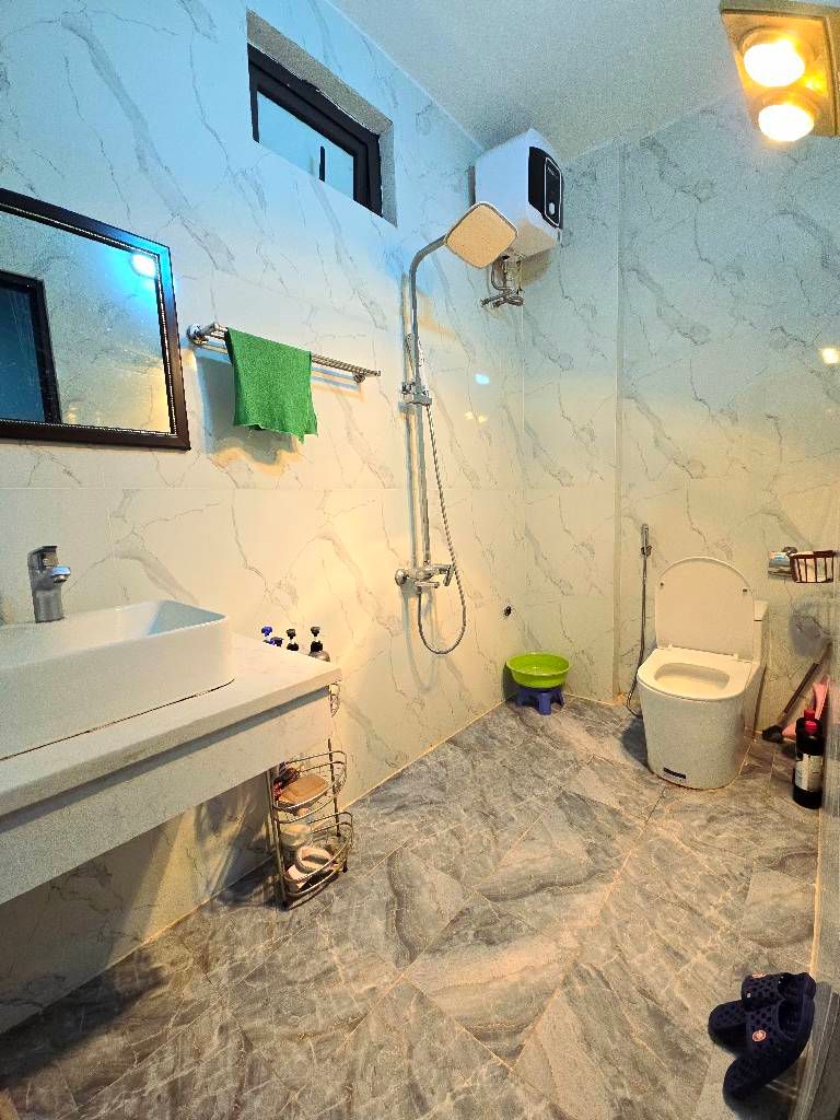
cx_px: 420
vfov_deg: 106.2
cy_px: 560
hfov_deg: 89.9
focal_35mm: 13
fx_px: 421
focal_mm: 2.2
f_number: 2.2
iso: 50
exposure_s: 1/50
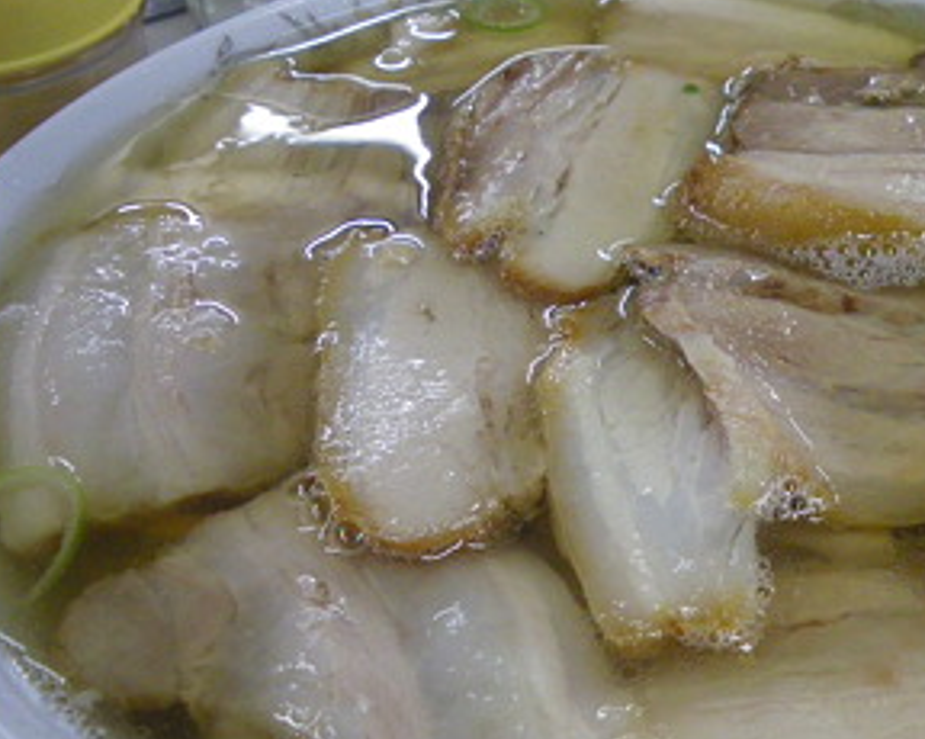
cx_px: 683
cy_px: 418
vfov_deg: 27.6
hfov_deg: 33.6
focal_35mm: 55
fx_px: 1505
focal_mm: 6.3
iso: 500
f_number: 3.5
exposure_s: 1/50
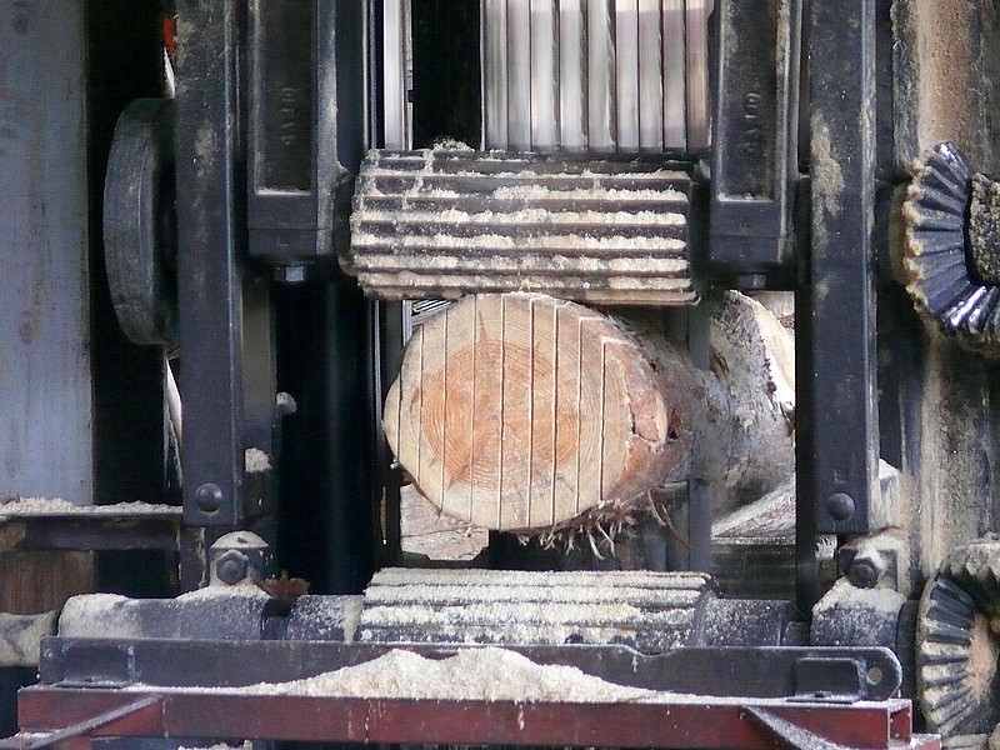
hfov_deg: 4.7
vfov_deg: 3.5
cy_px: 375
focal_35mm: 420
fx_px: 12133
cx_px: 500
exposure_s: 1/25
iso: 400
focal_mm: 88.8
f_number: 3.7
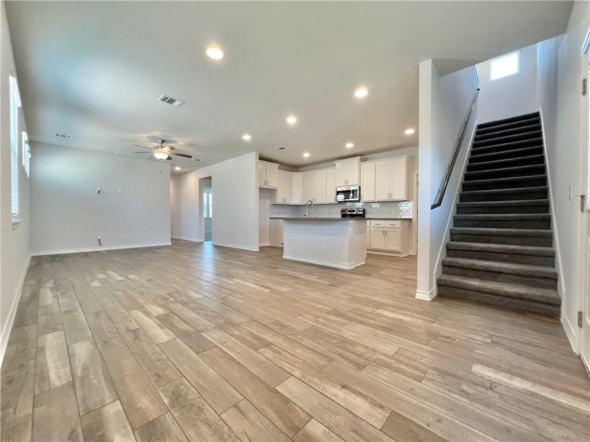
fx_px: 222
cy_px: 221
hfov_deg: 106.2
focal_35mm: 13
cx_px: 295
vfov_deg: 89.9
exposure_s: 1/120
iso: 200
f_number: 1.8
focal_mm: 1.57
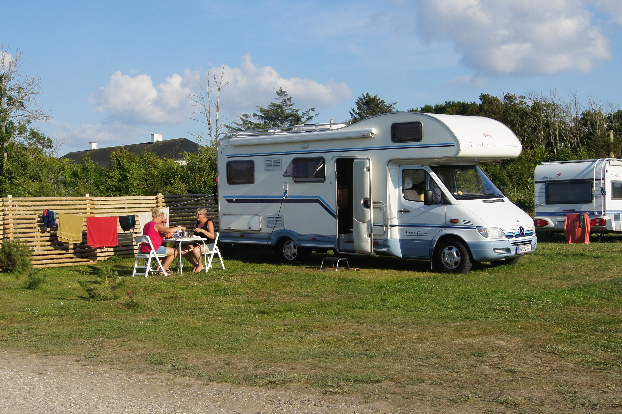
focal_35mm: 36
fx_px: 622
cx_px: 311
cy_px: 207
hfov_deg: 53.2
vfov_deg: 36.8
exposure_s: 1/125
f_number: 16
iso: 100
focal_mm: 24
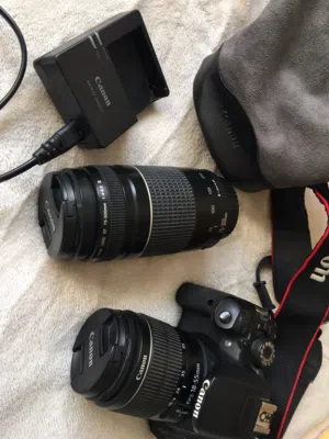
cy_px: 220
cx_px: 164
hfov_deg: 48.2
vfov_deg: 61.7
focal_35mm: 29
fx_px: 367
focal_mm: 4.15
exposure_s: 1/17
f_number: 2.2
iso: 40
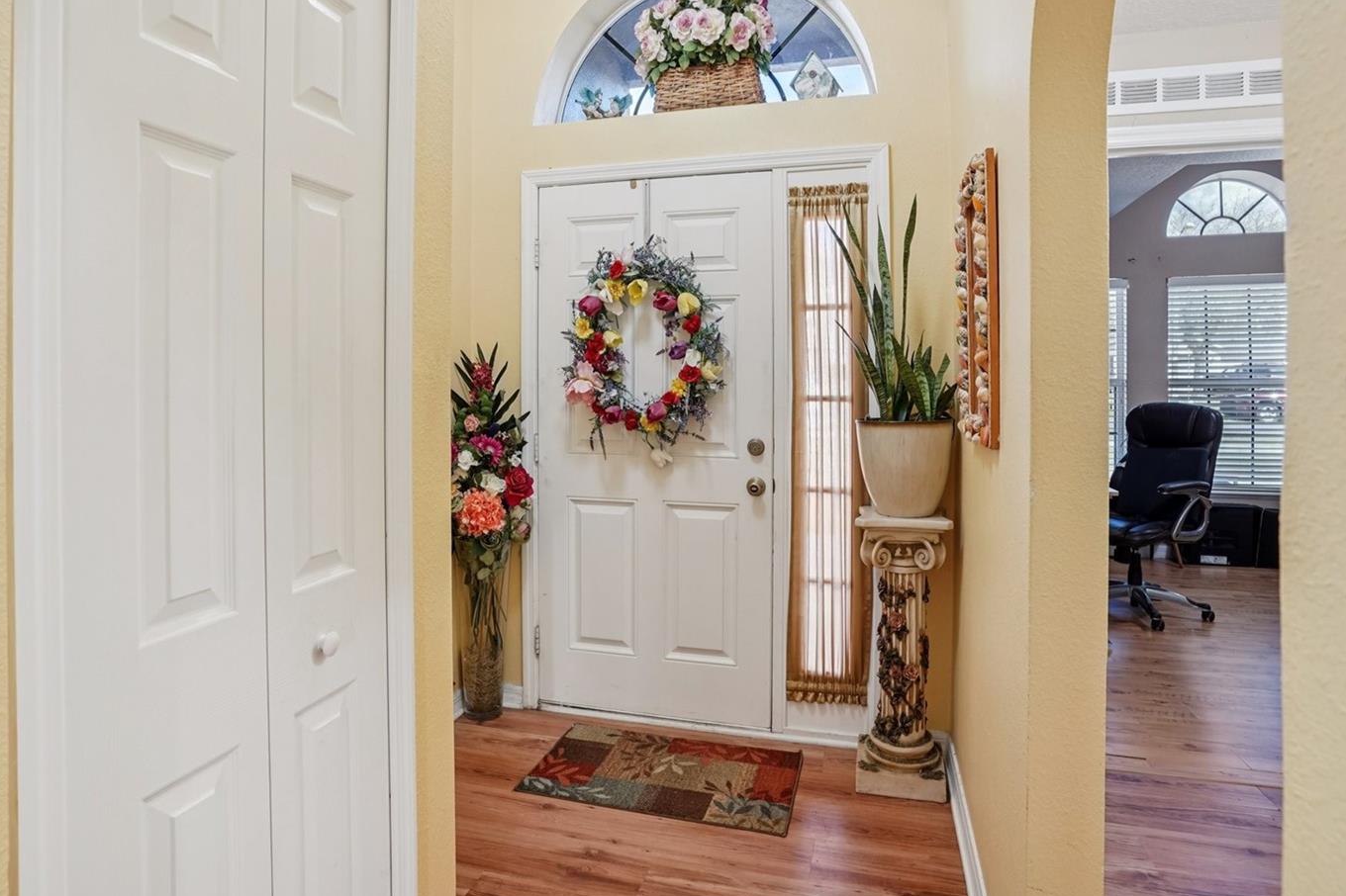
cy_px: 384
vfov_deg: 61.6
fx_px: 748
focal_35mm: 20
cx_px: 642
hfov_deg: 83.9
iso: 400
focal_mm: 17
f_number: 8
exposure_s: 1/6
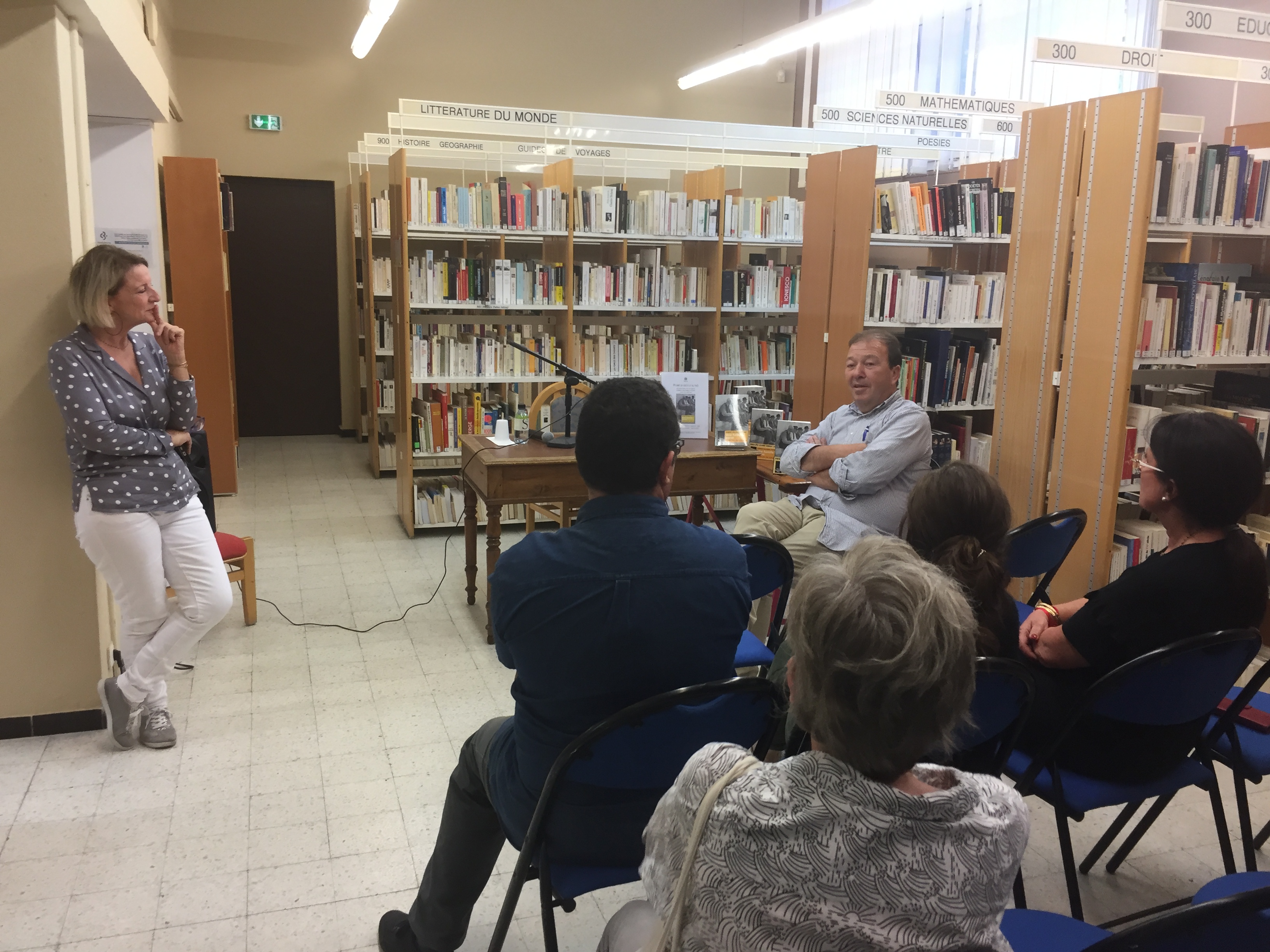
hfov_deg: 61.7
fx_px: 1064
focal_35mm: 29
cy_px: 476
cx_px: 635
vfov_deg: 48.2
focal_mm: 4.15
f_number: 2.2
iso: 100
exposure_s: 1/33
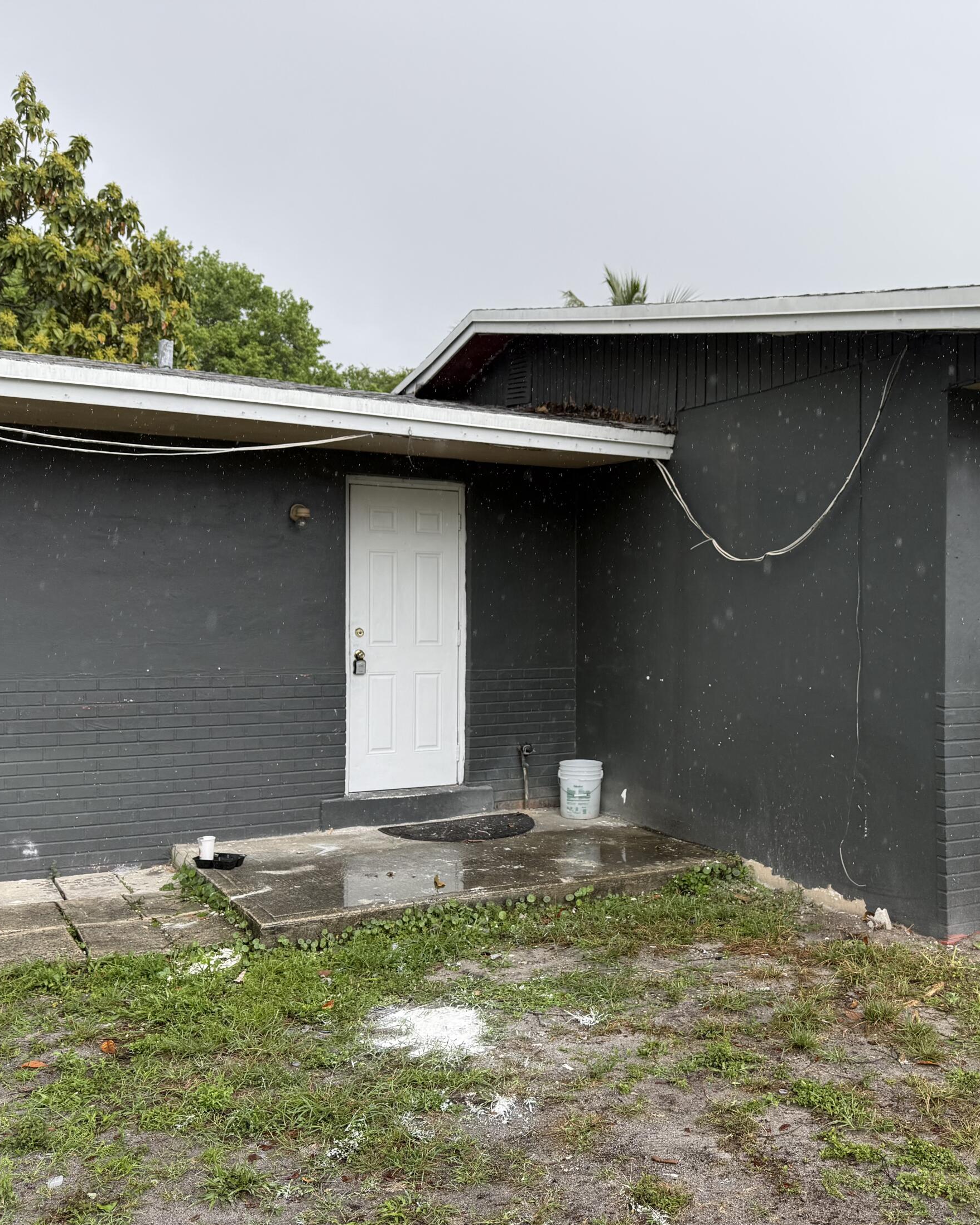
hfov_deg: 45.4
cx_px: 609
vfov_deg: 55.7
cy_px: 623
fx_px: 1160
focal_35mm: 32
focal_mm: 6.76
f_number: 1.78
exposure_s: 1/858
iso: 80
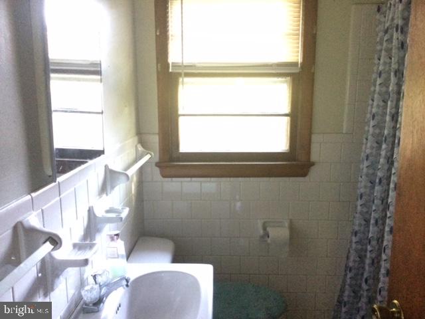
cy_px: 160
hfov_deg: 58.4
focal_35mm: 31
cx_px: 212
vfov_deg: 45.4
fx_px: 381
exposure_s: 1/15
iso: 320
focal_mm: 3.3
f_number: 2.4
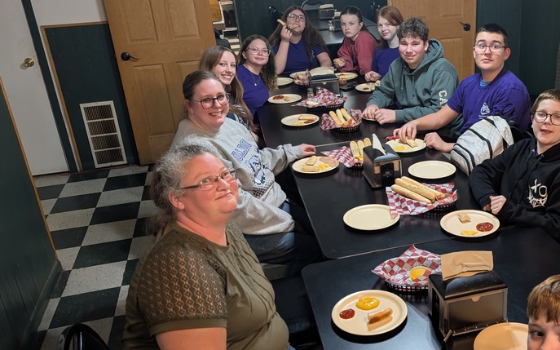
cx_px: 405
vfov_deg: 33.5
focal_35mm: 38
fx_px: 580
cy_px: 189
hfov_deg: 49.9
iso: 319
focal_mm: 6.9
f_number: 1.68
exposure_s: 1/40
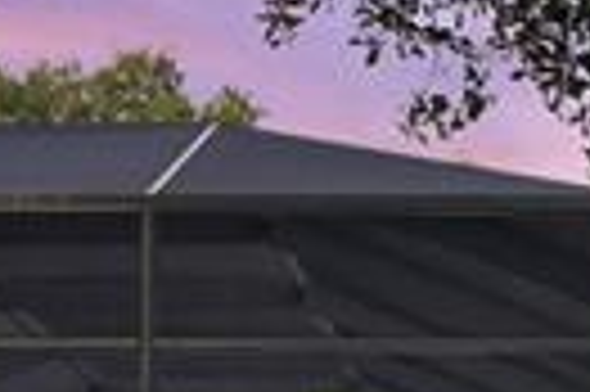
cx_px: 513
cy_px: 829
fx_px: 3077
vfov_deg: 7.0
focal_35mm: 188
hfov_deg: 10.9
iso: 400
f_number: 9
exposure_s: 1.6
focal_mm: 24
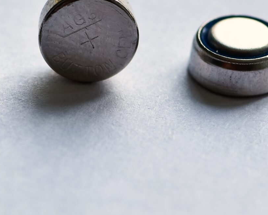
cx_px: 90
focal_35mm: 461
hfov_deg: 4.2
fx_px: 3660
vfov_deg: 3.4
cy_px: 22
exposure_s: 1/160
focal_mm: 105
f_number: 9
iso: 100
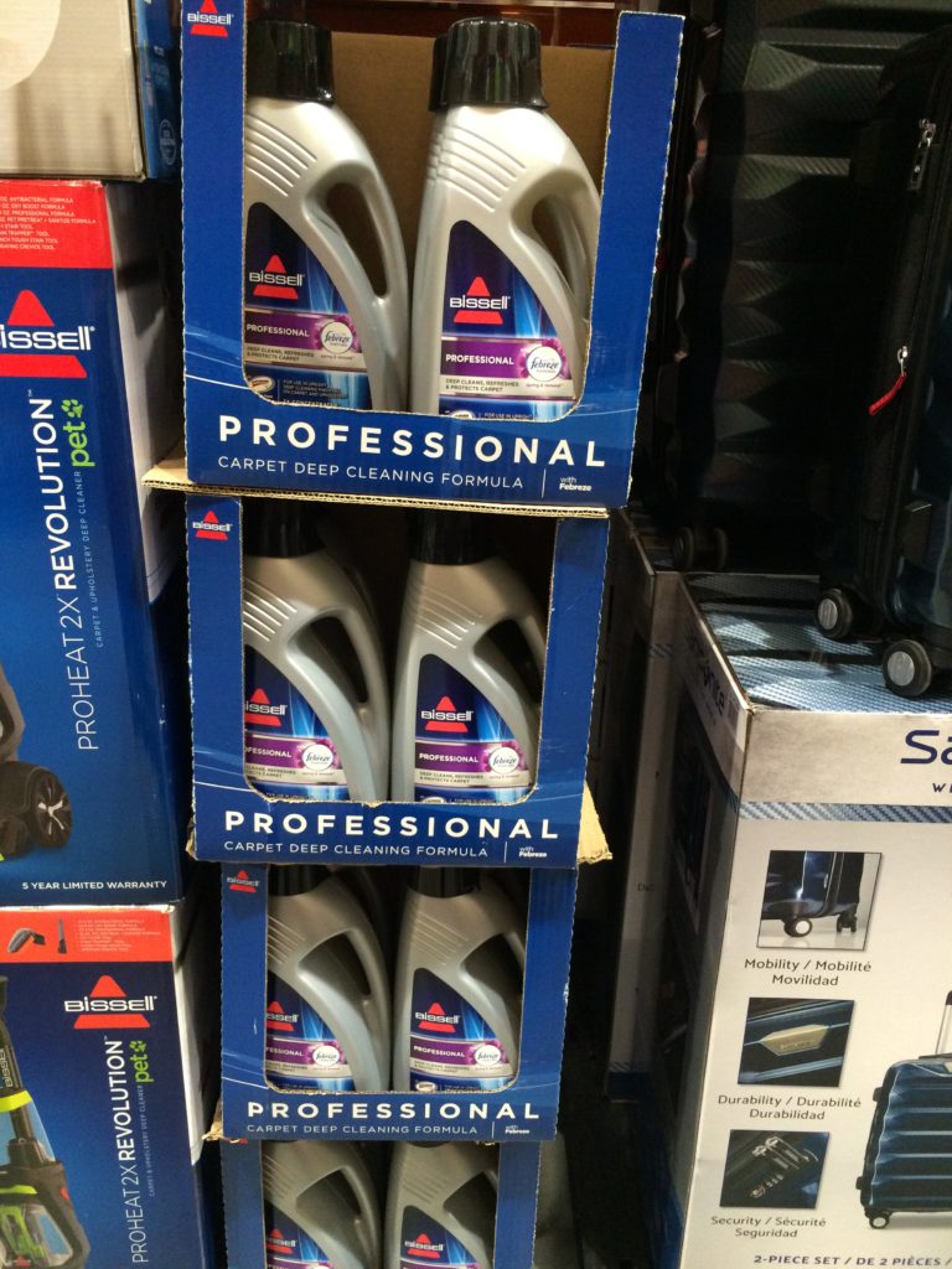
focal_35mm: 29
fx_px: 1063
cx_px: 476
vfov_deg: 61.7
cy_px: 634
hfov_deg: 48.2
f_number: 2.2
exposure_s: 1/30
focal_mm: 4.15
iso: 320
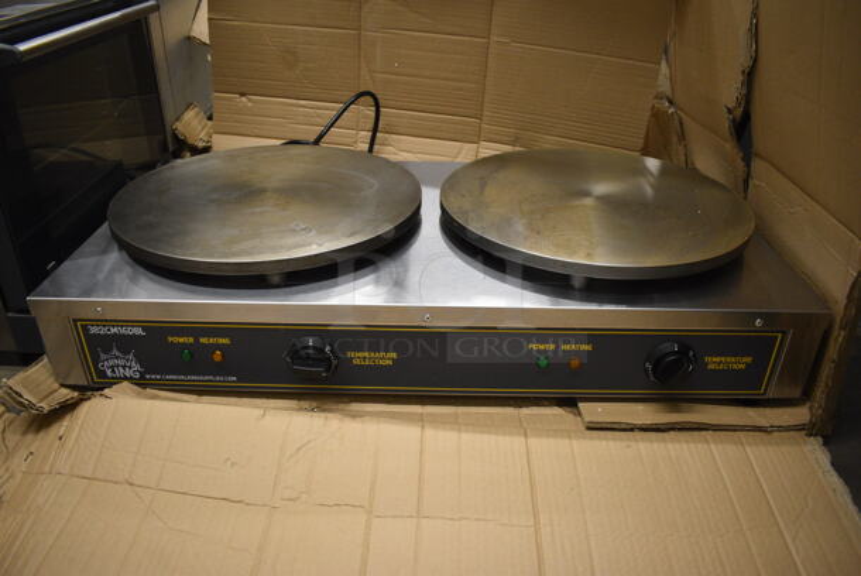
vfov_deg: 48.0
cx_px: 430
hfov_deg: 67.3
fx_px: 646
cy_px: 288
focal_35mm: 27
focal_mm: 18
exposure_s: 1/125
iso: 1600
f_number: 3.5
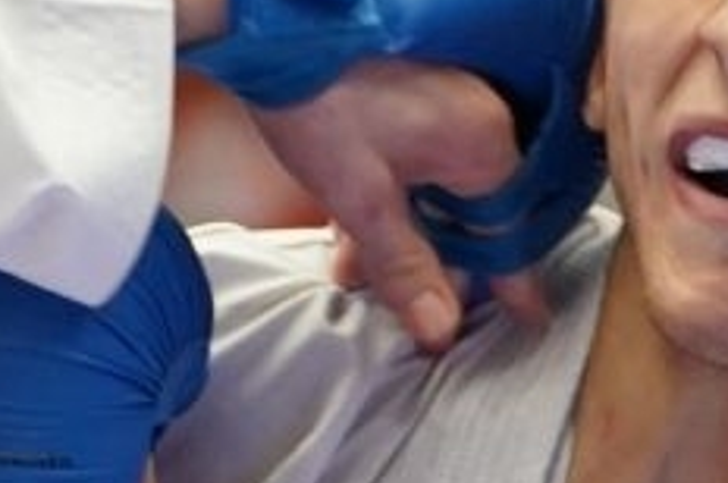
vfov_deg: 1.1
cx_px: 100
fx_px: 24313
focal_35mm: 1204
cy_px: 527
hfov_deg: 1.7
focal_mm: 155
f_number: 2.8
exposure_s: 1/1000
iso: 3200
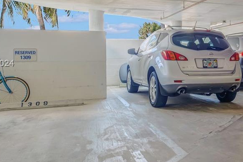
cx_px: 214
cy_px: 64
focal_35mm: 41
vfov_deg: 32.5
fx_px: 277
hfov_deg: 43.7
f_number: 8
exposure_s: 1/15
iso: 400
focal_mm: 10
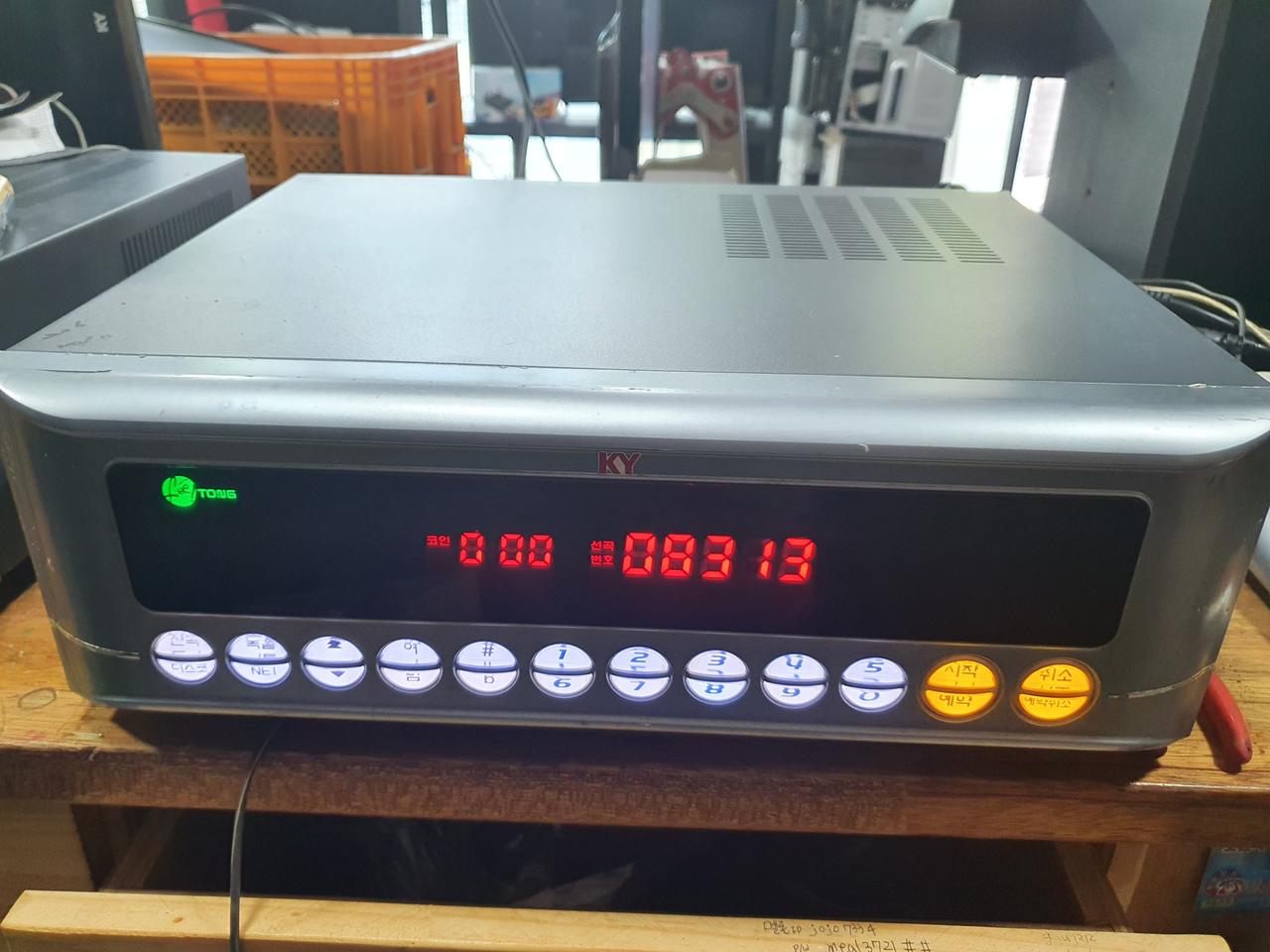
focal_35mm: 26
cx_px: 635
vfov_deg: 53.1
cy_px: 476
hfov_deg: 67.3
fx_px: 954
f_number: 1.5
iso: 100
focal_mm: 4.32
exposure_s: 1/120
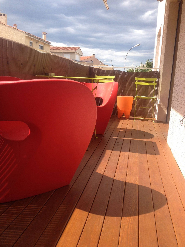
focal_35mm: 35
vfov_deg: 52.6
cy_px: 124
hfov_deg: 40.7
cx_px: 92
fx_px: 249
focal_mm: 4.28
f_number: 2.4
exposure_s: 1/935
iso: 50
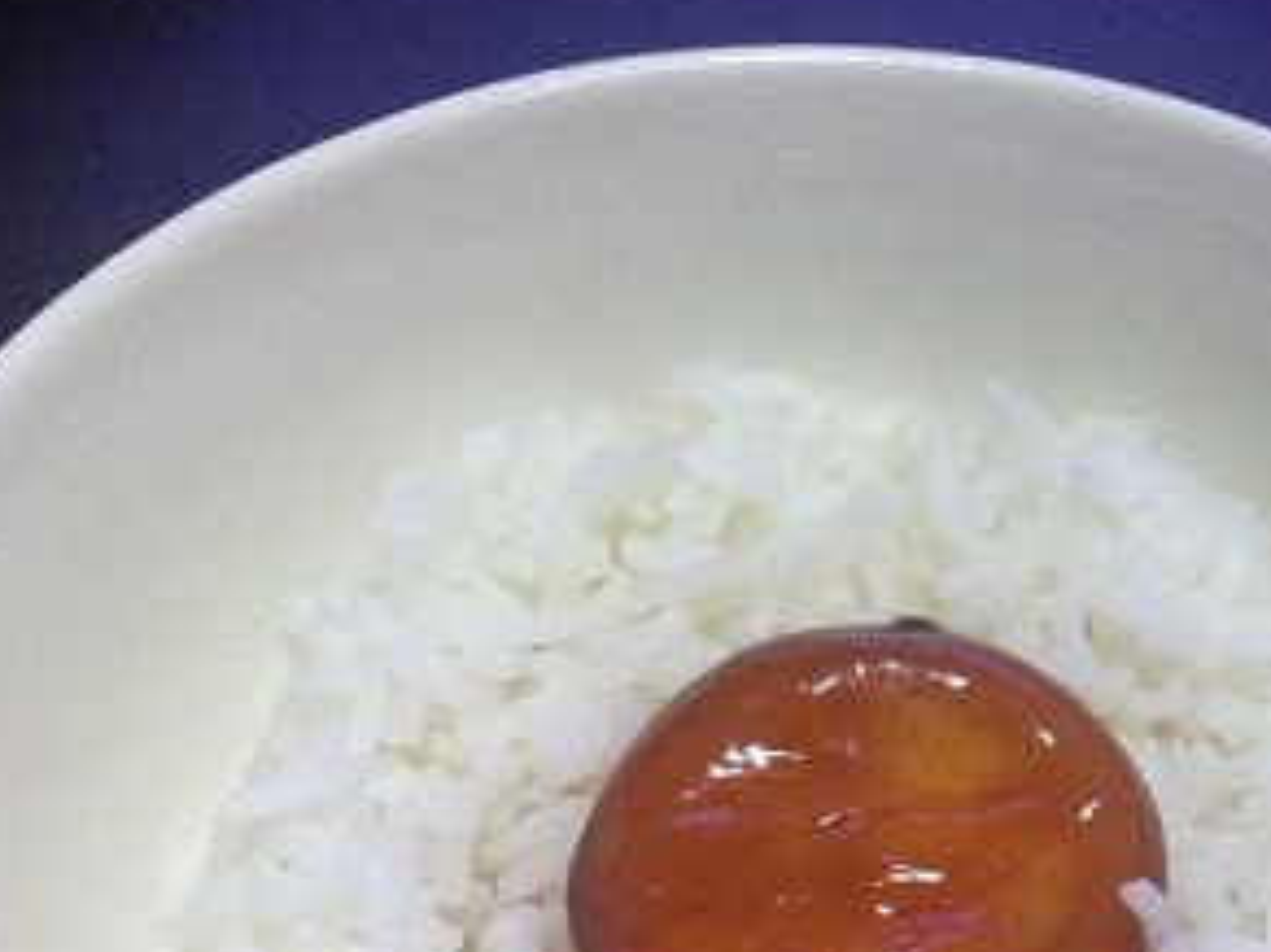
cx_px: 935
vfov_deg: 21.1
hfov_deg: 28.2
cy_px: 882
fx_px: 2496
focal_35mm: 68
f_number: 2.4
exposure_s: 1/20
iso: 320
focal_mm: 4.12
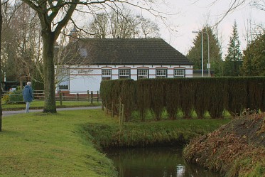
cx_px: 121
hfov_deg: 31.4
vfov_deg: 21.2
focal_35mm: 64
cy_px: 101
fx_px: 471
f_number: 8
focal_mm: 35
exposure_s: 1/90
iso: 400
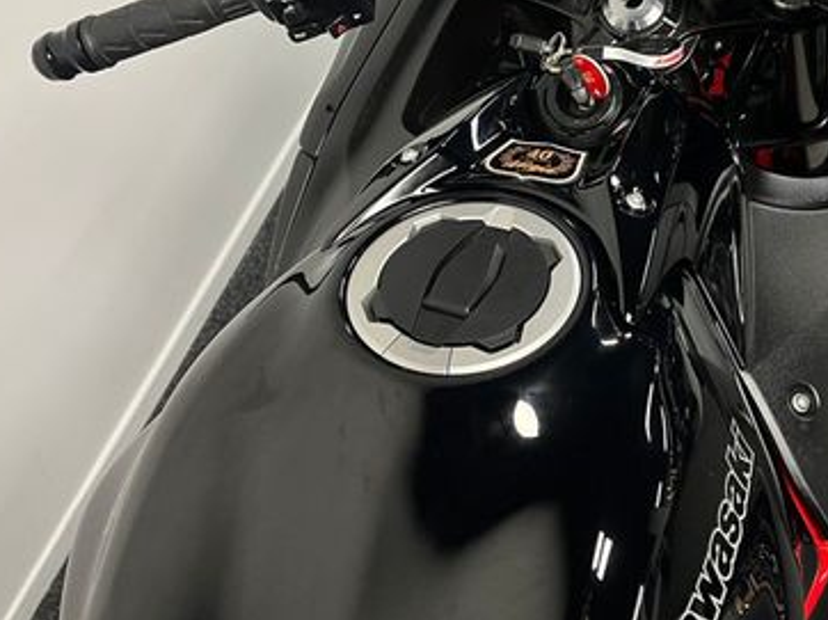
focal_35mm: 46
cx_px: 554
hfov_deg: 40.7
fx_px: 1100
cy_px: 165
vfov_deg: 31.0
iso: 160
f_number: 1.6
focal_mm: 5.1
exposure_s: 1/50
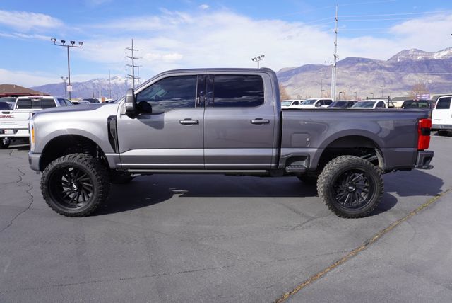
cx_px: 226
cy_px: 152
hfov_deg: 73.7
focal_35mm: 24
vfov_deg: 53.2
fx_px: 302
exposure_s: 1/125
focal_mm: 16
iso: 100
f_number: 9
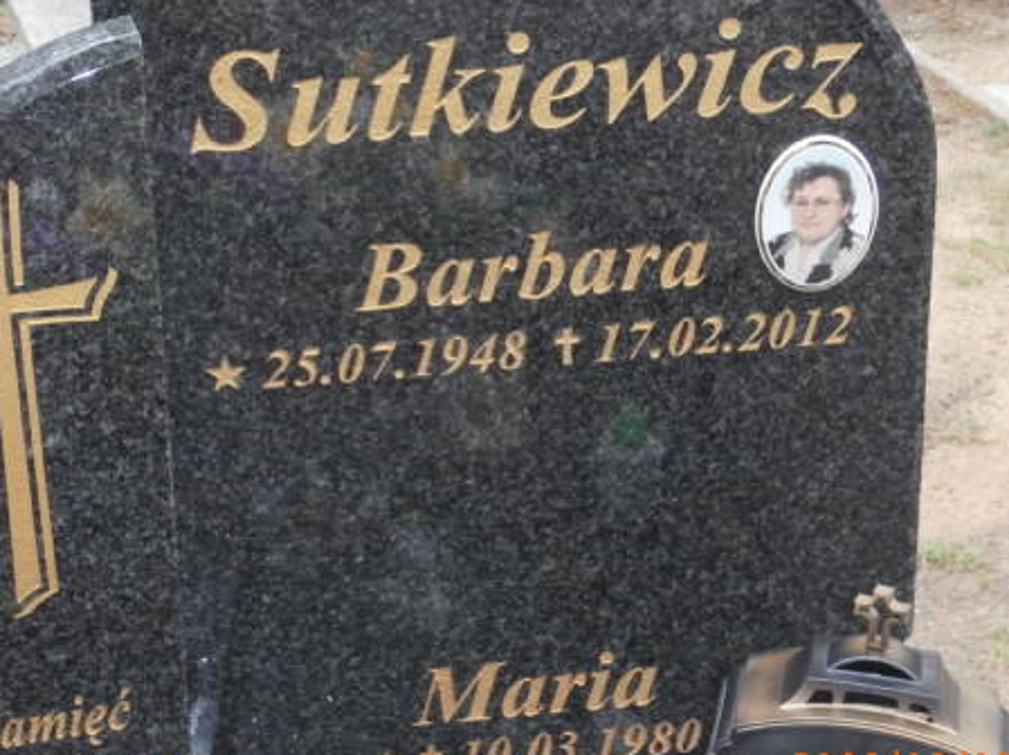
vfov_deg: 15.2
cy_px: 339
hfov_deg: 20.2
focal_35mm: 97
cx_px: 396
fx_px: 2825
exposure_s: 1/40
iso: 200
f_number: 4.7
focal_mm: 12.1
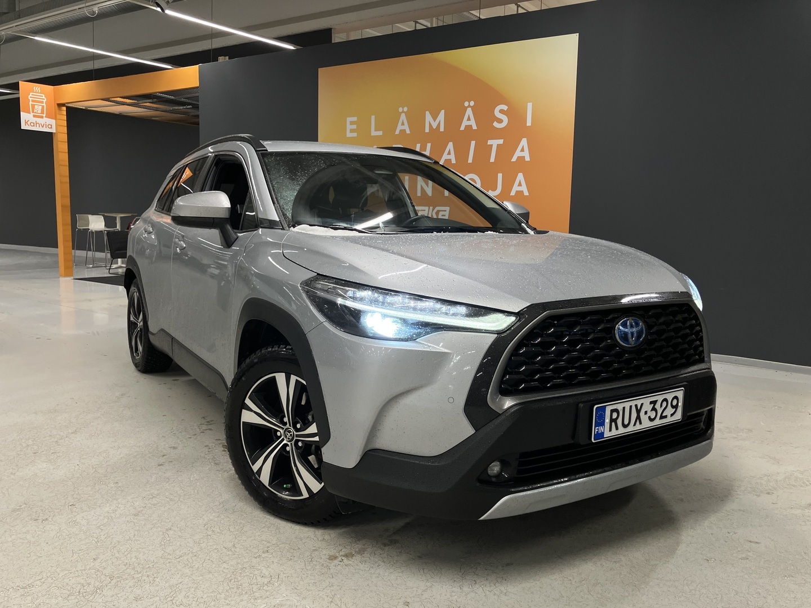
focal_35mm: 28
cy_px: 304
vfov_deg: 49.7
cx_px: 406
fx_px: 656
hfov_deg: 63.4
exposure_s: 1/116
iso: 64
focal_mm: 3.99
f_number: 1.8
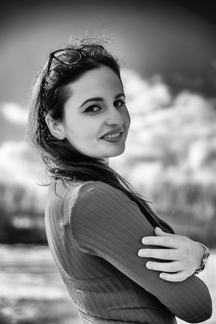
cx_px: 108
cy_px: 162
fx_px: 586
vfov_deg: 31.0
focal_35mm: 65
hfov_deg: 20.9
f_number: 2.8
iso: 100
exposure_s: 1/2000
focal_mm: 65
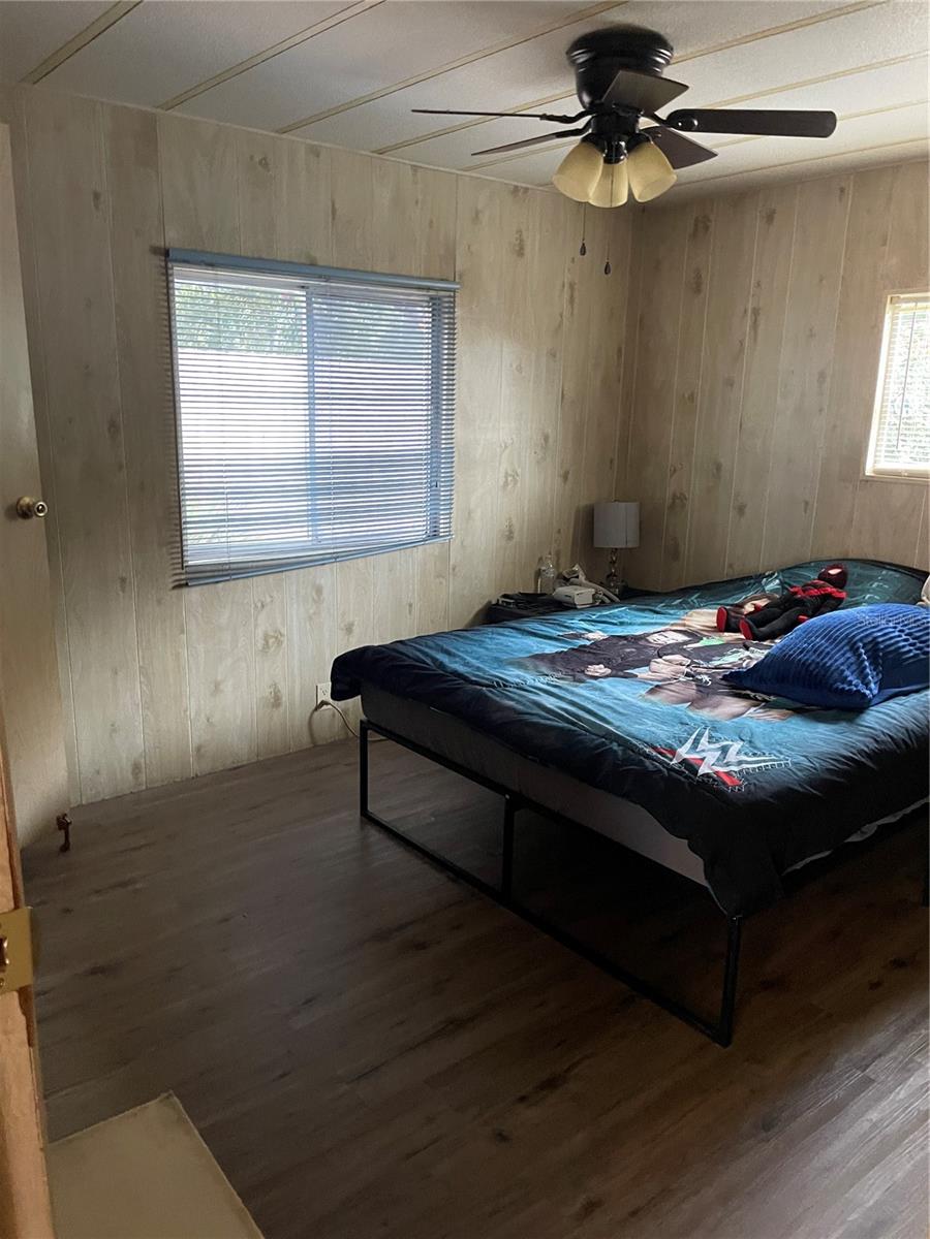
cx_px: 465
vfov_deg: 67.3
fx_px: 931
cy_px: 620
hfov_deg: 53.1
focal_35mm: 26
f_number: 1.6
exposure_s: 1/30
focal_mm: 4.2
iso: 500
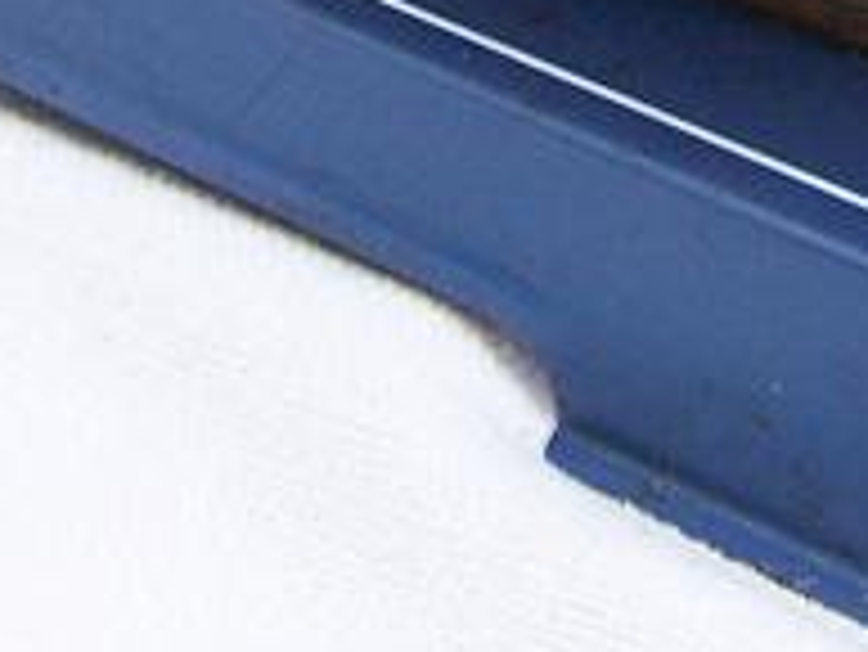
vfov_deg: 9.4
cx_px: 391
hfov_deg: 13.1
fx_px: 3789
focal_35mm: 151
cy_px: -522
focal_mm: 6.3
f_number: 2.8
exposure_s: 1/30
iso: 125
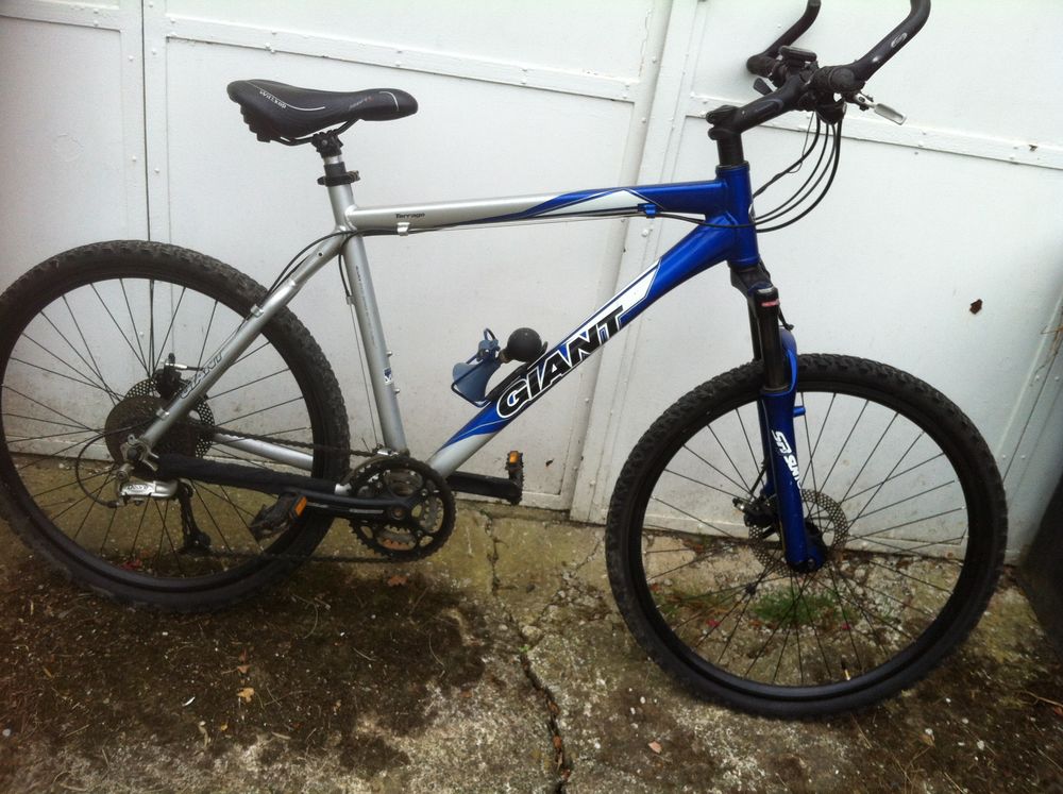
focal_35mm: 35
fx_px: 1073
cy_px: 397
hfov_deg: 52.7
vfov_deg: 40.6
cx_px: 532
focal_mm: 3.85
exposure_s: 1/736
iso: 80
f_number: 2.8
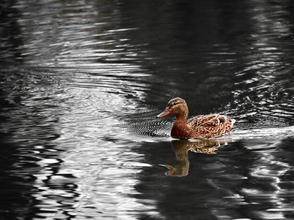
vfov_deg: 3.2
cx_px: 188
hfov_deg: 4.3
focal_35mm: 464
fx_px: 3939
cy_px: 123
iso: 3200
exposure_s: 1/250
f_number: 6.3
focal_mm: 250
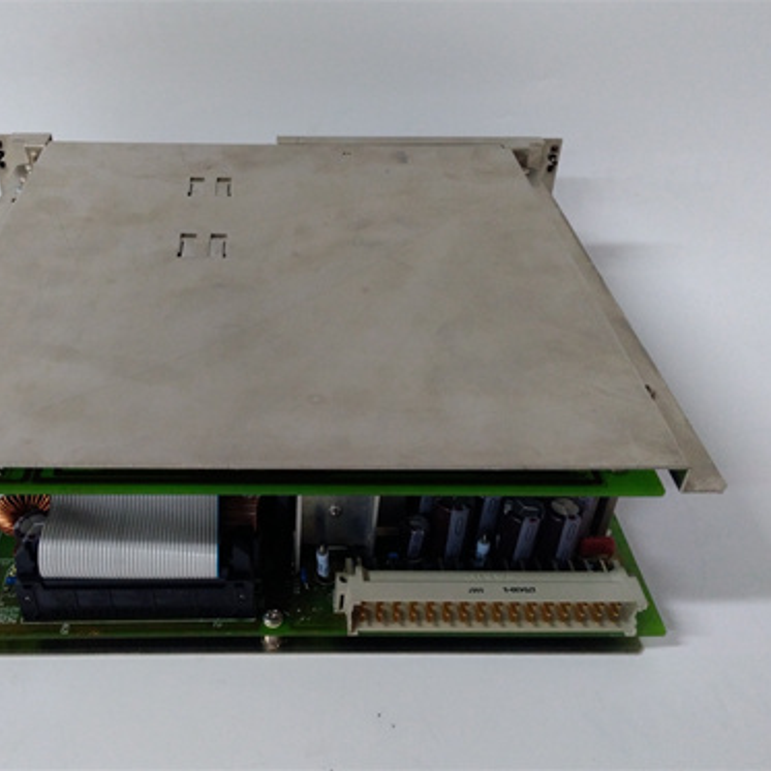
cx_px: 285
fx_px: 806
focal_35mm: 32
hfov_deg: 50.5
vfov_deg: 51.1
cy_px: 386
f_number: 2
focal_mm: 3.79
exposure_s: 1/33
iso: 396
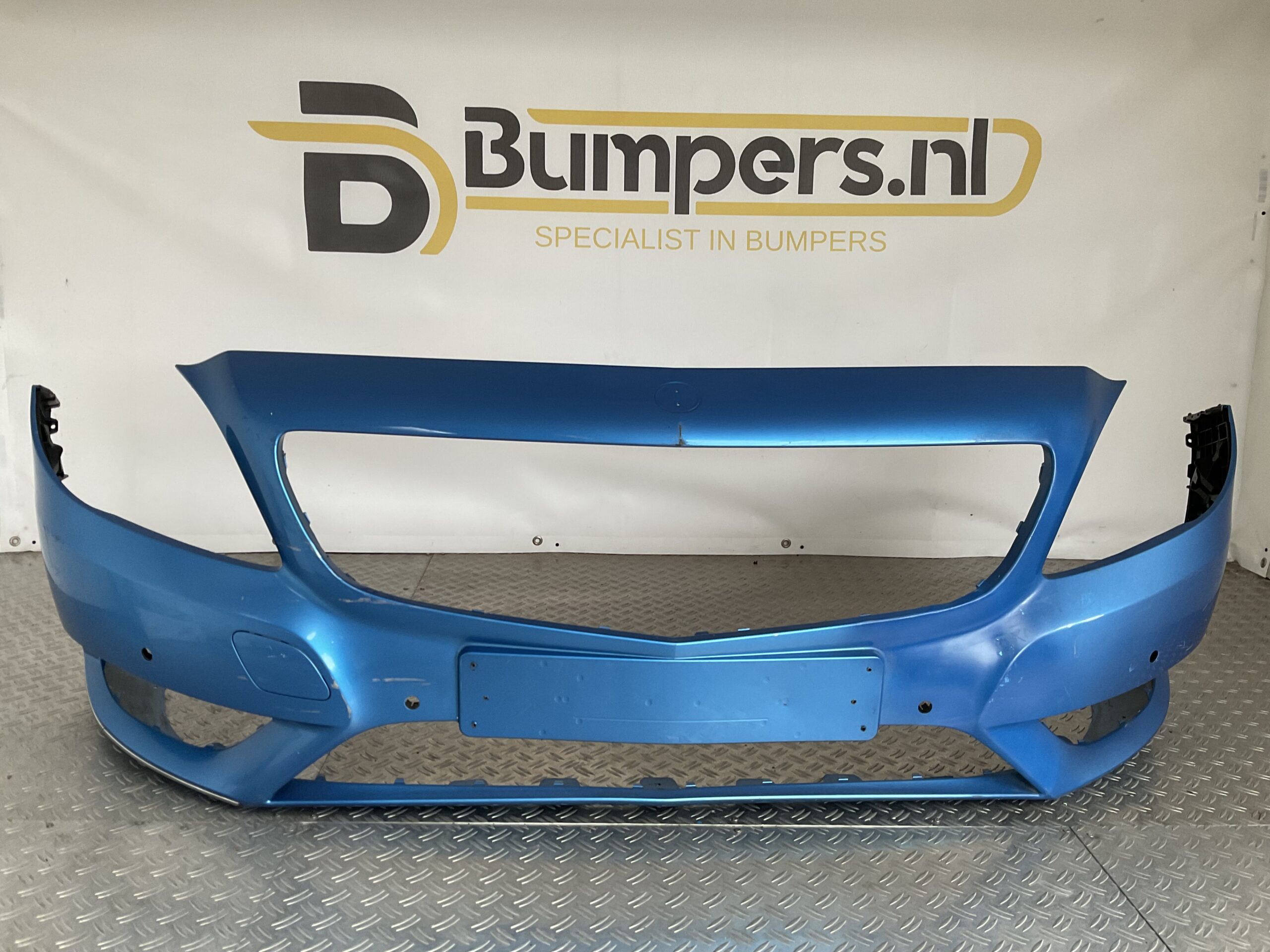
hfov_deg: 61.7
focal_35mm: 29
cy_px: 476
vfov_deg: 48.2
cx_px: 635
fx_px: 1064
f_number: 1.8
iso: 50
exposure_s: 1/50
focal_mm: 3
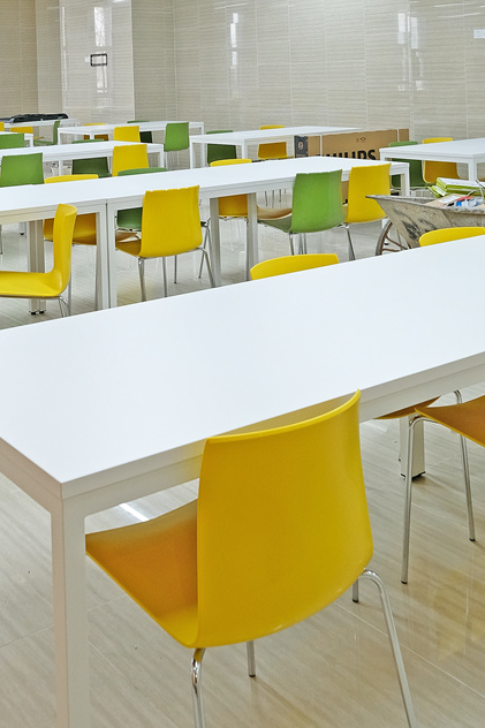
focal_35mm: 41
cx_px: 86
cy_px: 79
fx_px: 829
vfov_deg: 43.5
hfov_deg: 31.6
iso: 400
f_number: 4
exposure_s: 1/28
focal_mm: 10
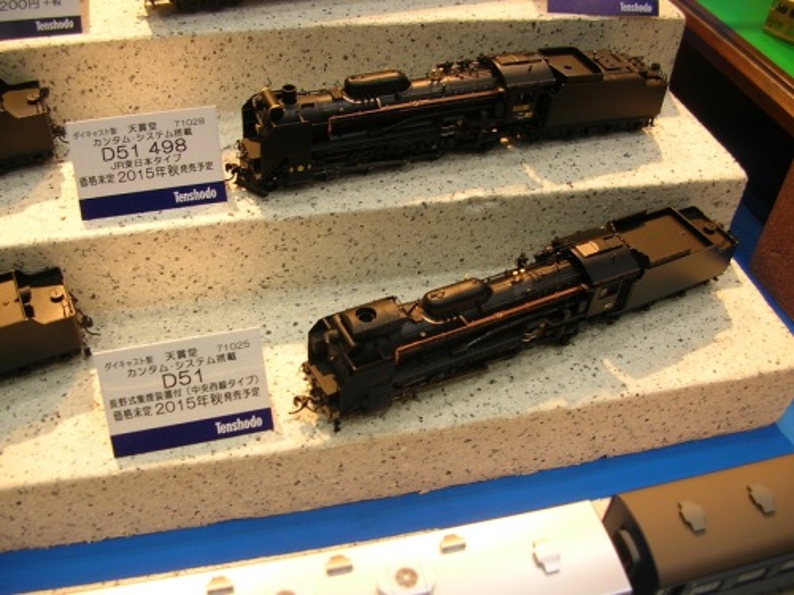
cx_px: 397
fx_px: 803
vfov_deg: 40.7
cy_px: 298
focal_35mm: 35
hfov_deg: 52.6
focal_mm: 5.8
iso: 50
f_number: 2.8
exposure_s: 1/21.1
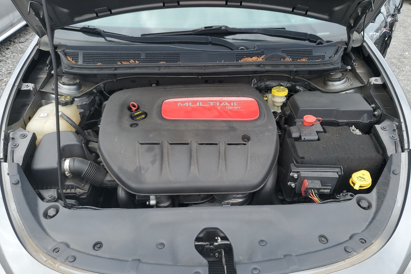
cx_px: 212
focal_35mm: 28
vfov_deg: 46.3
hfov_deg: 65.5
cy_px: 151
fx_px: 320
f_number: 1.5
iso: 50
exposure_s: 1/833
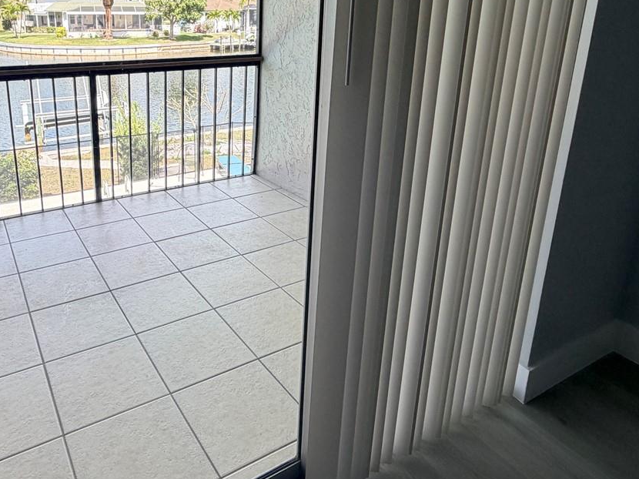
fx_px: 498
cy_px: 132
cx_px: 219
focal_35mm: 27
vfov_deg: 49.7
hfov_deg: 63.9
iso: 40
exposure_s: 1/193
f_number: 2.2
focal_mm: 2.22
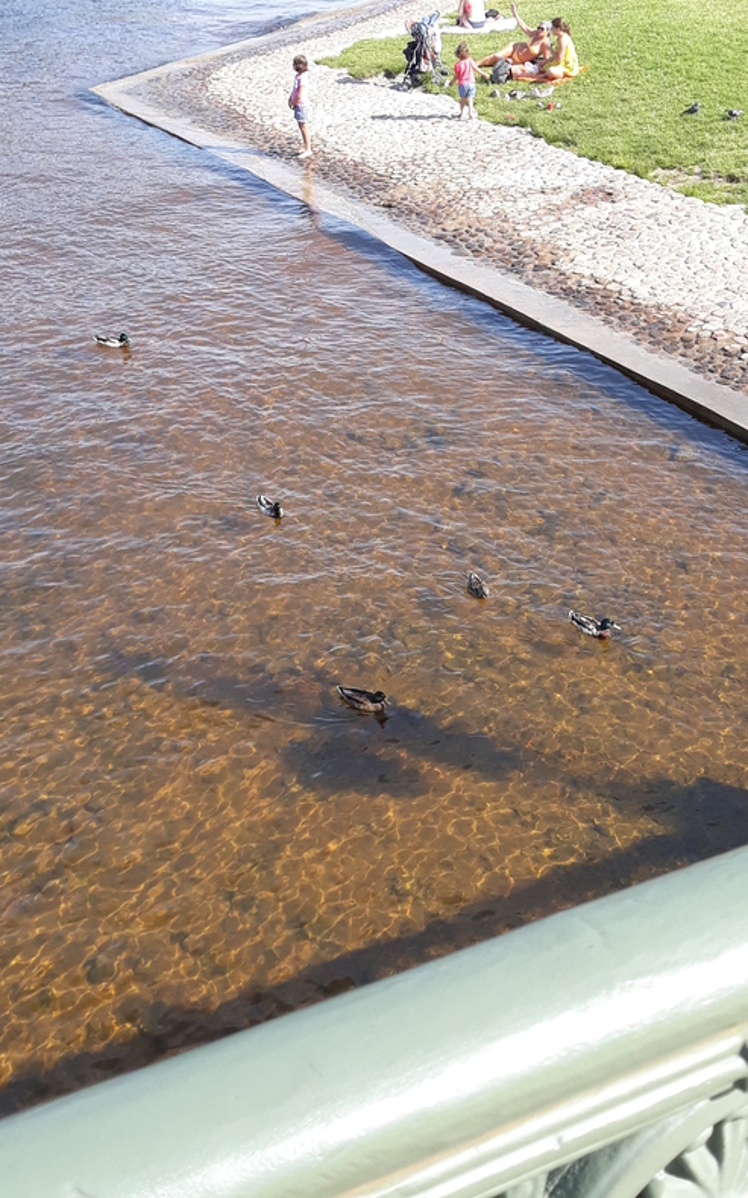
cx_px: 413
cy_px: 594
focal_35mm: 29
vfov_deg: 64.7
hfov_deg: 43.0
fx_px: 947
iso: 40
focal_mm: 3.71
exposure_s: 1/539
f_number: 1.7
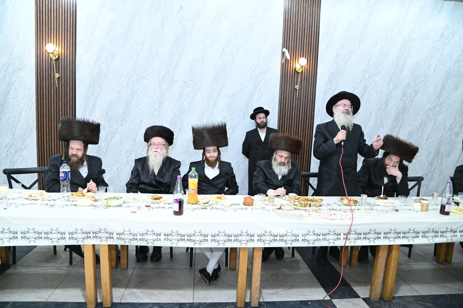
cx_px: 232
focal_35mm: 24
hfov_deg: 73.8
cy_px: 154
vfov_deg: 53.1
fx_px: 309
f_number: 4.5
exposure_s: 1/100
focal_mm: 24
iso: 2000
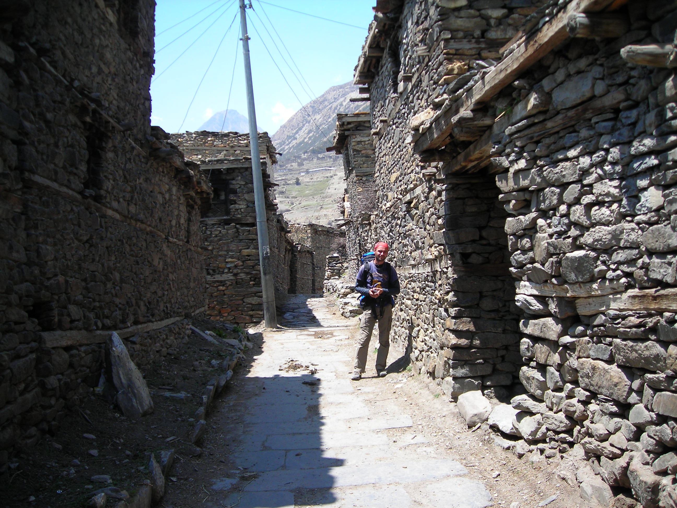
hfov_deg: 49.0
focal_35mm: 38
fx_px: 743
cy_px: 254
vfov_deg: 37.7
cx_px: 338
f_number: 3.2
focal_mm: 6.3
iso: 50
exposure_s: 1/285
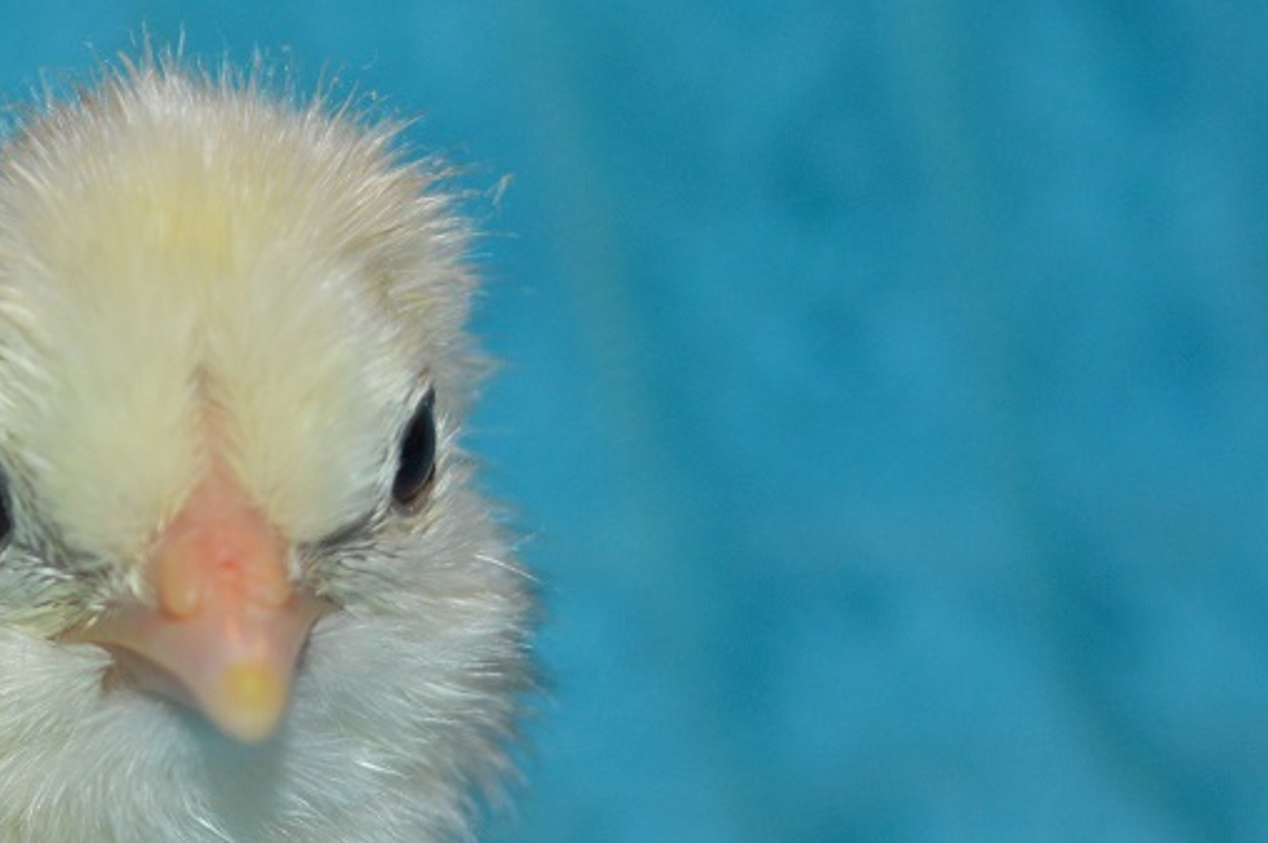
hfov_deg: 10.9
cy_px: 700
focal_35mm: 187
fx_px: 6580
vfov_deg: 7.3
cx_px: -45
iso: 400
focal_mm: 42
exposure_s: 1/60
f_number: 5
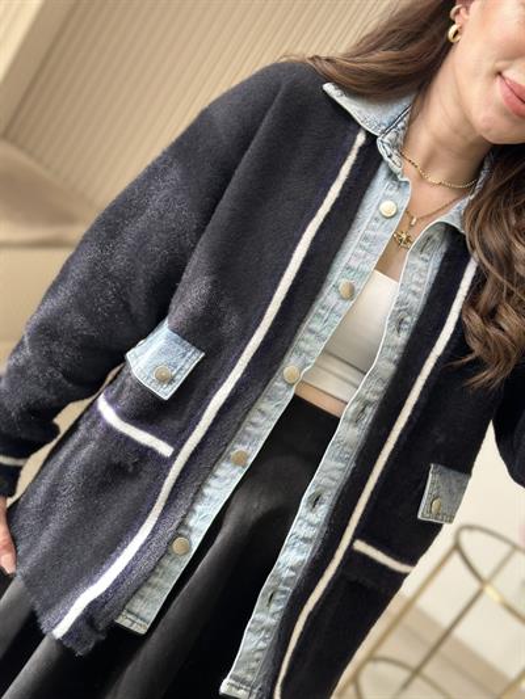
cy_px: 350
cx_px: 262
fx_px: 970
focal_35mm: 48
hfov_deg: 30.3
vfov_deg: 39.6
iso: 80
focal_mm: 6.86
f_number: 1.78
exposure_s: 1/296
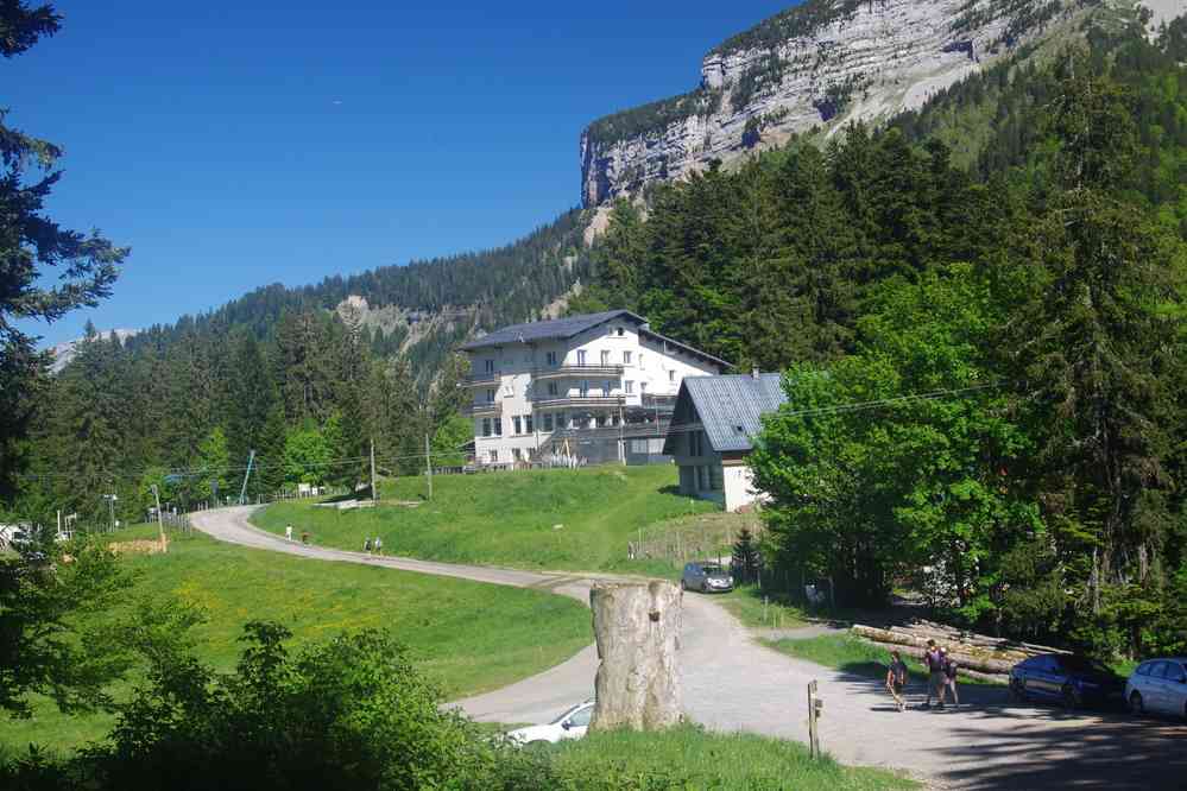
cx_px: 594
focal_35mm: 50
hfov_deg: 40.0
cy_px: 396
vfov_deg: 27.3
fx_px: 1632
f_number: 11
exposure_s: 1/80
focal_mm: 33
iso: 200
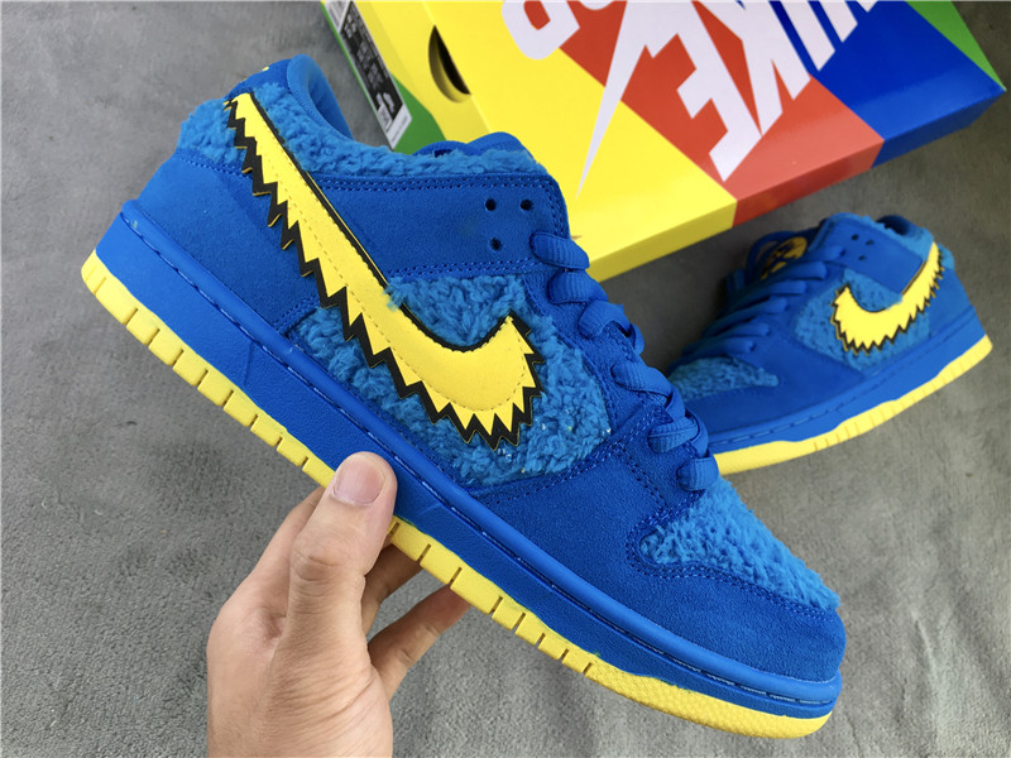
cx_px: 506
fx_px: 847
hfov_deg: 61.7
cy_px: 379
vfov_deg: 48.2
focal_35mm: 29
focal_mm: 4.15
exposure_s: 1/50
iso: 25
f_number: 2.2
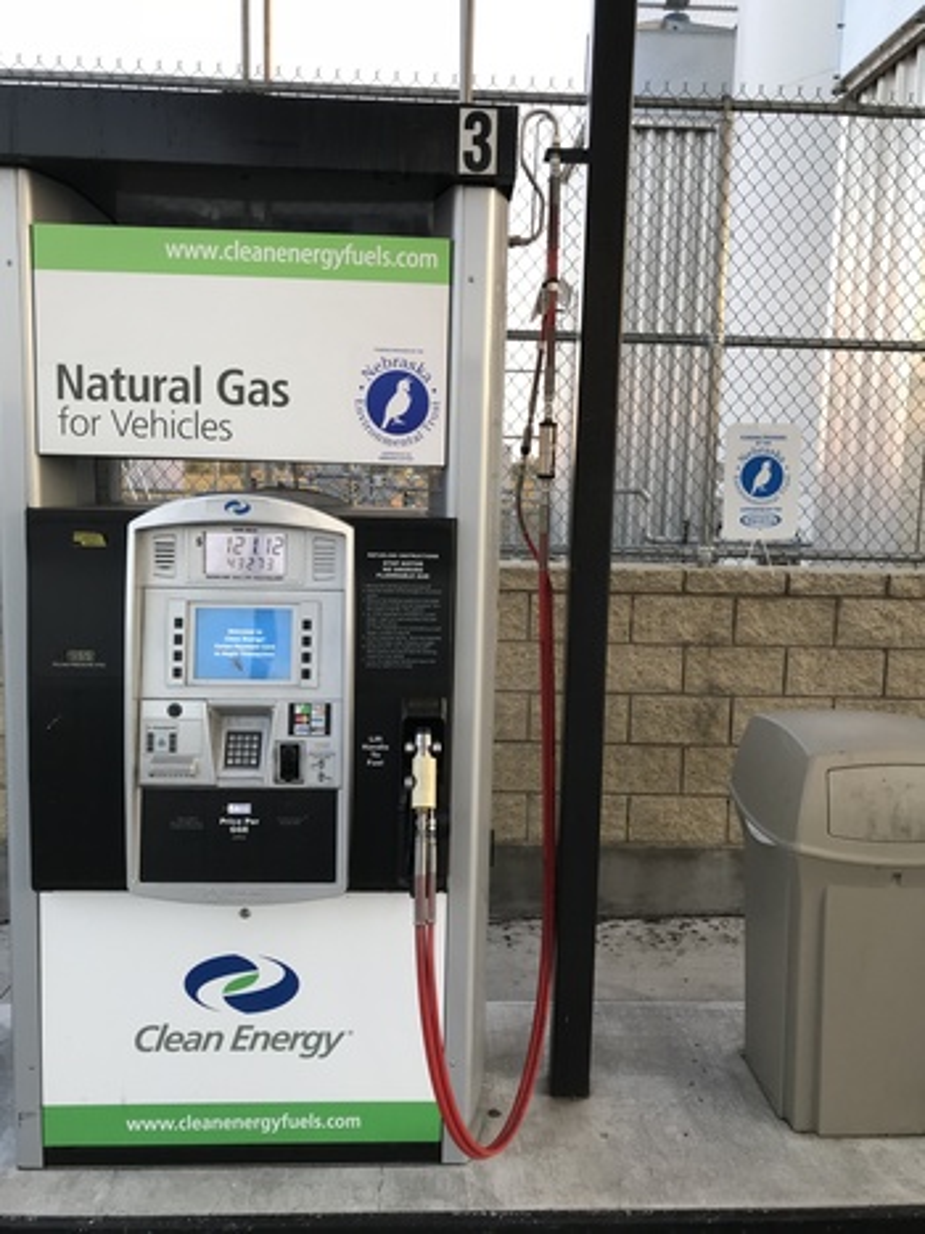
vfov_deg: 63.5
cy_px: 617
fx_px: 998
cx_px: 462
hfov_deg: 49.7
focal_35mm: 28
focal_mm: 3.99
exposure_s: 1/120
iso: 25
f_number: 1.8
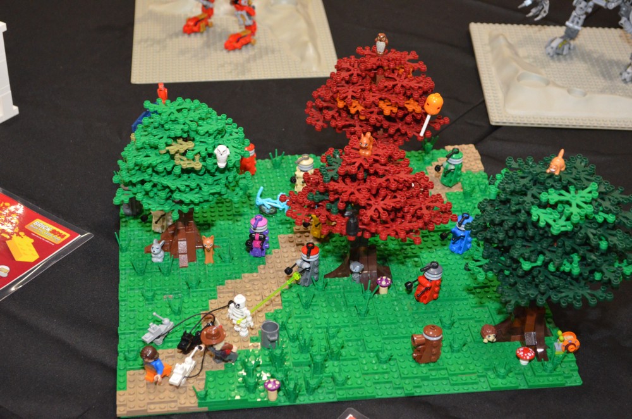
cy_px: 210
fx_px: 1182
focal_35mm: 68
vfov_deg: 20.1
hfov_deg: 29.9
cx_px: 316
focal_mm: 45
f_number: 5.3
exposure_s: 1/60
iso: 3200
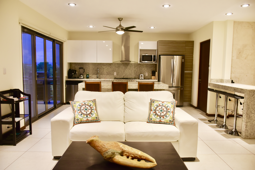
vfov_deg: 47.9
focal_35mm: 27
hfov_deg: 67.4
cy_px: 85
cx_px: 128
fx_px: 191
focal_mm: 18
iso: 450
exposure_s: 1/60
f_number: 4
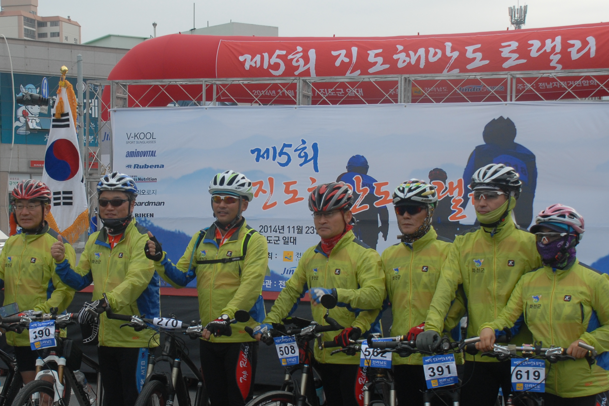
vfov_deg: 17.3
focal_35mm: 79
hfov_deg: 25.7
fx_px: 1334
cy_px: 229
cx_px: 242
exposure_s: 1/100
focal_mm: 31
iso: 200
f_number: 6.3
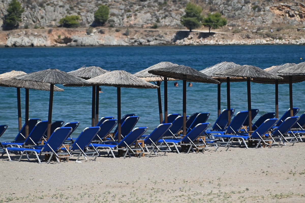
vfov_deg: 4.6
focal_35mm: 300
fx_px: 2541
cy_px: 102
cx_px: 152
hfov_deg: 6.9
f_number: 8
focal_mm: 200
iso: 640
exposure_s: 1/3200
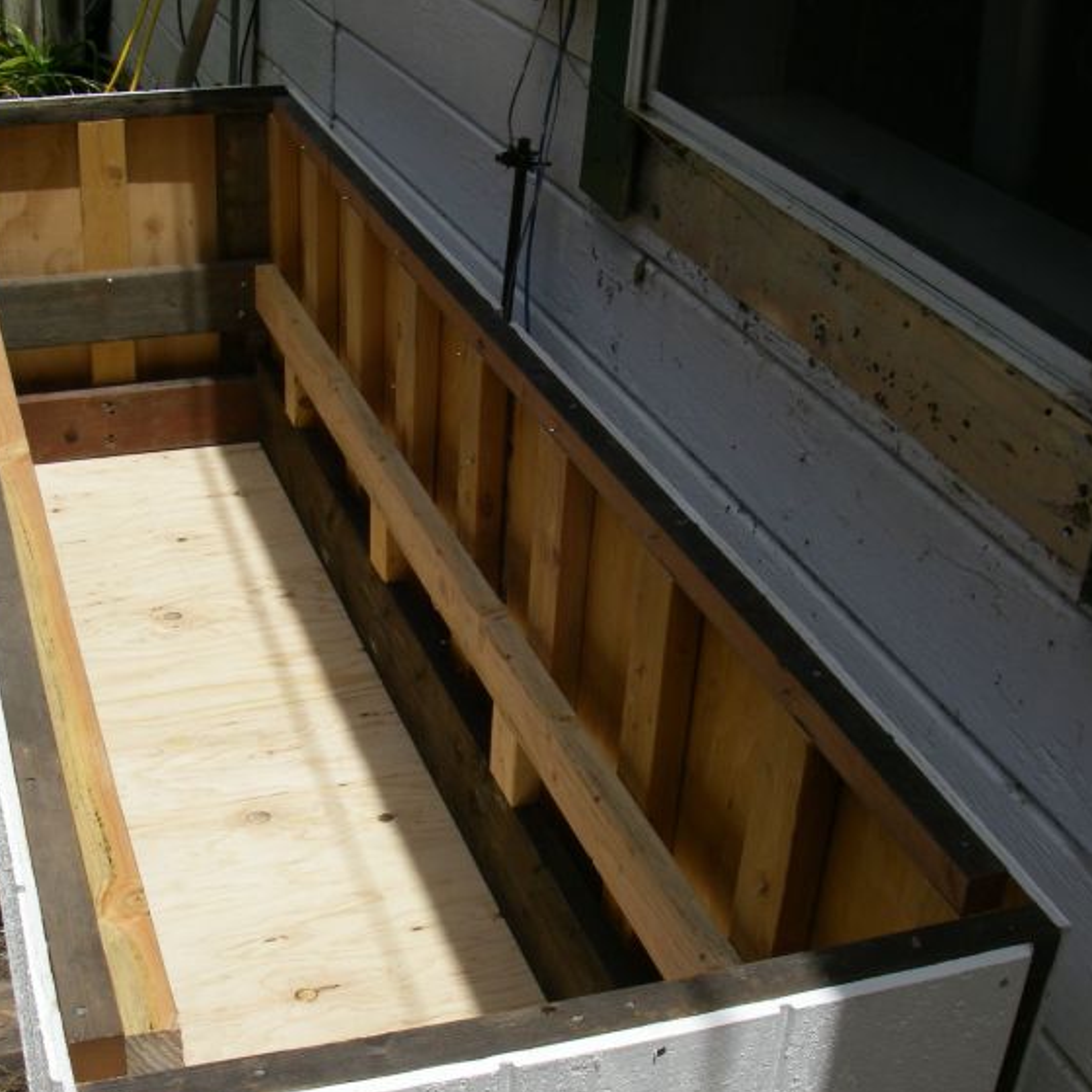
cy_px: 583
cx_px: 382
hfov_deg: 35.1
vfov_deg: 35.3
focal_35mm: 48
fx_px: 1713
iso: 64
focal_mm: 6.3
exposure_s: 1/500
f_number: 6.6
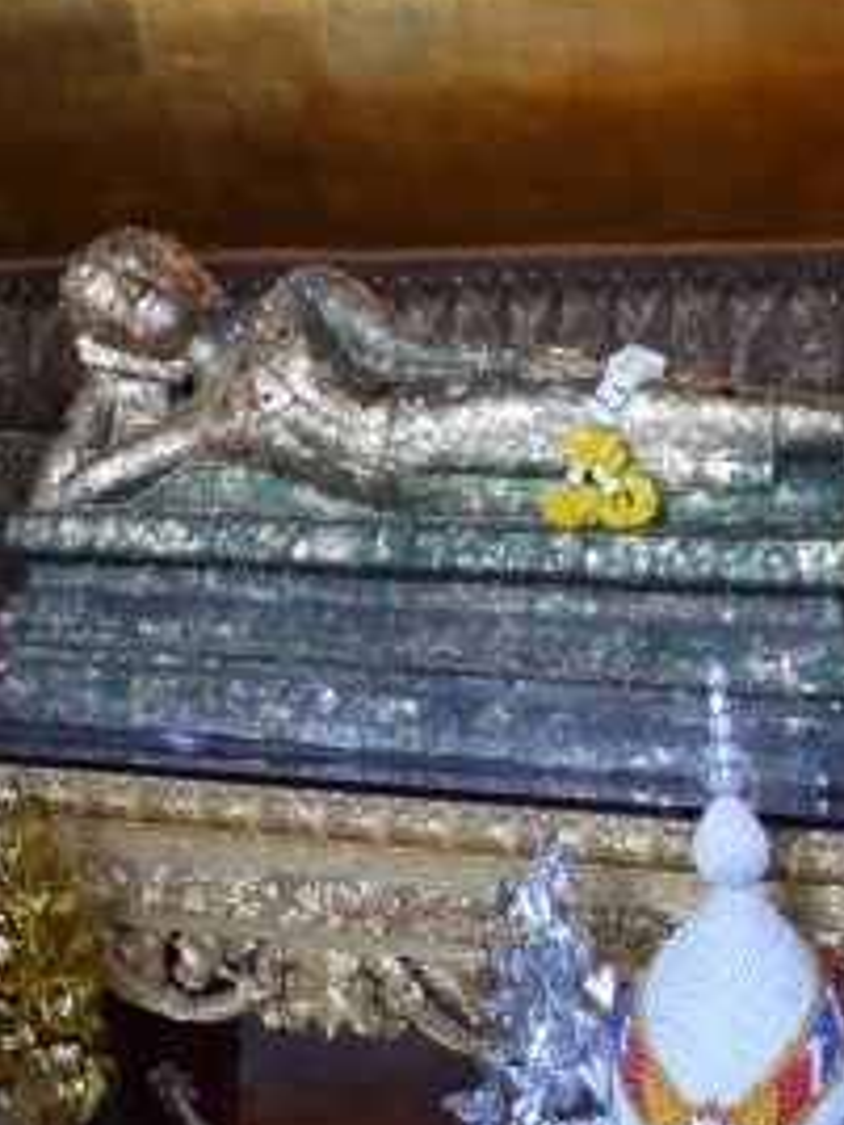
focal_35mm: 77
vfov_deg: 25.3
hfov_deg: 19.1
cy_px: 579
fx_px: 2503
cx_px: 395
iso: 640
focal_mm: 23
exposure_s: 1/60
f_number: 4.7
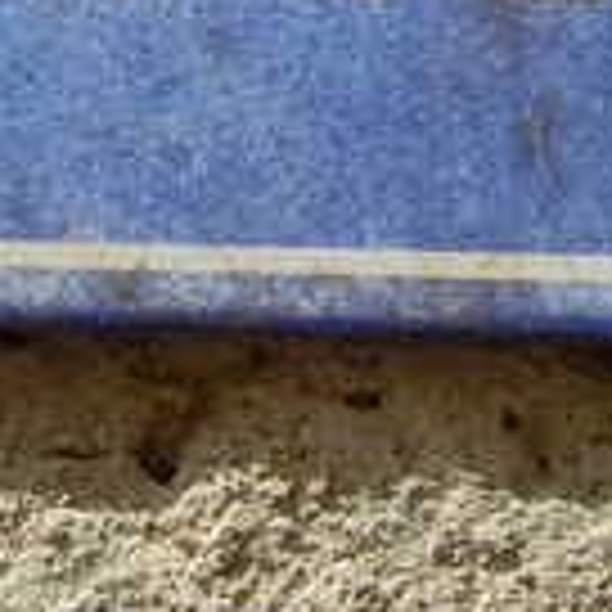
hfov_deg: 3.4
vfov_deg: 3.4
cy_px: -122
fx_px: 10421
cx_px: 117
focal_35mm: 521
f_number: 5.6
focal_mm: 24.1
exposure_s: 1/500
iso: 125
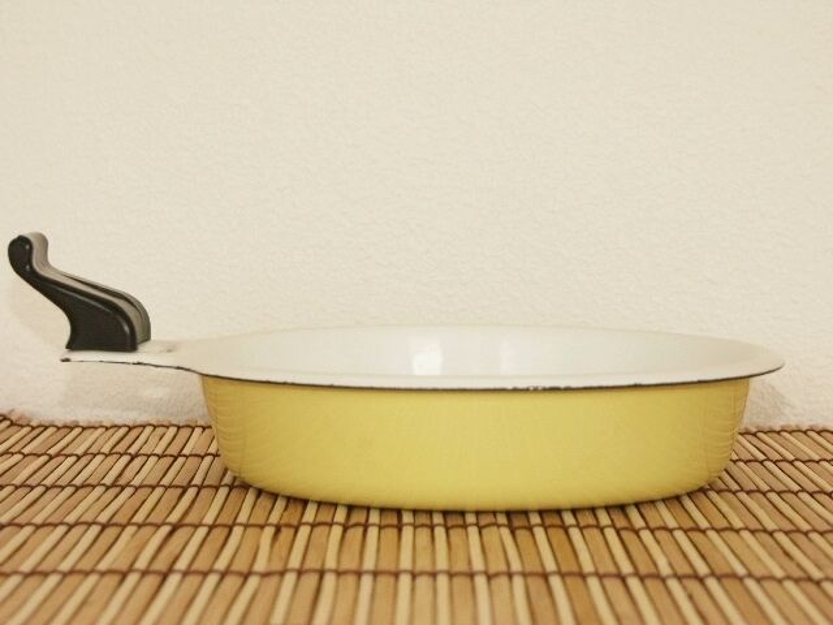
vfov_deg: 17.6
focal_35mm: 84
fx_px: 2021
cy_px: 312
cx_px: 416
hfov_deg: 23.3
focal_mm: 20.78
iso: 100
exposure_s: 1/100
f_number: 4
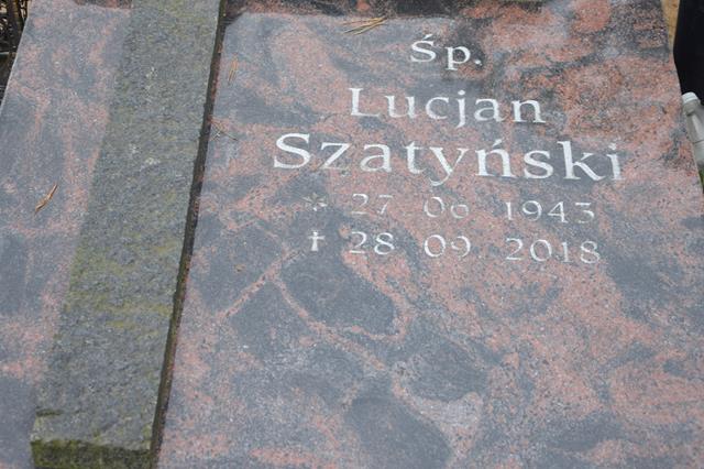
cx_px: 352
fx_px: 1231
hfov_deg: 31.9
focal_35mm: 63
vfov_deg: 21.5
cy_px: 234
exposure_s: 1/125
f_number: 5.6
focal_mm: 42
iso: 280
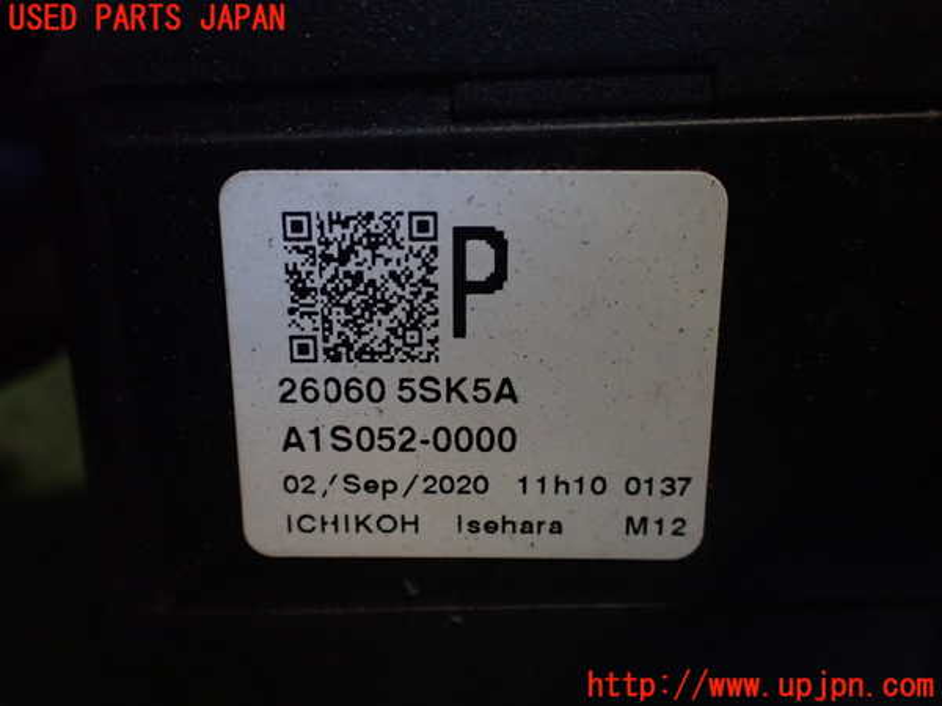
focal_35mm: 30
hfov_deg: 60.0
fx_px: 816
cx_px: 471
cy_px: 353
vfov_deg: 46.8
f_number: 2.3
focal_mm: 5.4
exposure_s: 1/125
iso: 800
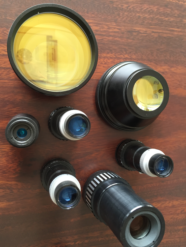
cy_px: 124
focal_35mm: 29
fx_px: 208
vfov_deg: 61.7
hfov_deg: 48.2
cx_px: 93
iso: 50
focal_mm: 4.15
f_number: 2.2
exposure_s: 1/33
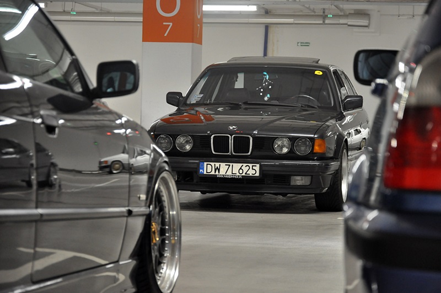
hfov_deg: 17.1
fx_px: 1468
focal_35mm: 120
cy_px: 146
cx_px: 220
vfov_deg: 11.4
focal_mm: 80
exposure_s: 1/20
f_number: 5.3
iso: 1600
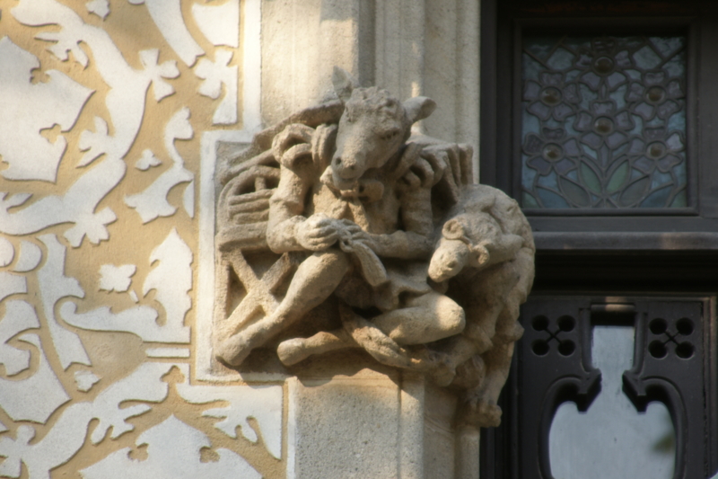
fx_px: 8973
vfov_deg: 3.1
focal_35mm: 450
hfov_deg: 4.6
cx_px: 359
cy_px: 240
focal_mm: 300
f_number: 6.3
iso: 100
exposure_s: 1/100
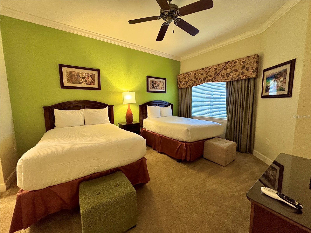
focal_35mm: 14
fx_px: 126
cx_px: 156
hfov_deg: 102.1
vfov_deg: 85.7
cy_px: 116
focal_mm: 2.22
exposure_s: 1/60
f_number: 2.2
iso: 500
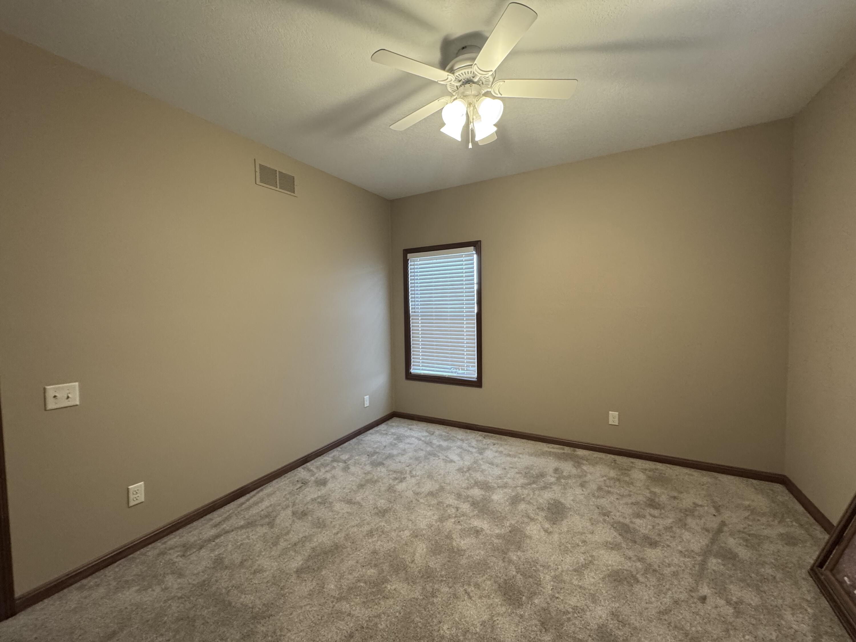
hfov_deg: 102.1
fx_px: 346
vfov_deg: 85.7
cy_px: 321
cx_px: 428
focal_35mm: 14
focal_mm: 2.22
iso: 250
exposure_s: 1/60
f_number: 2.2
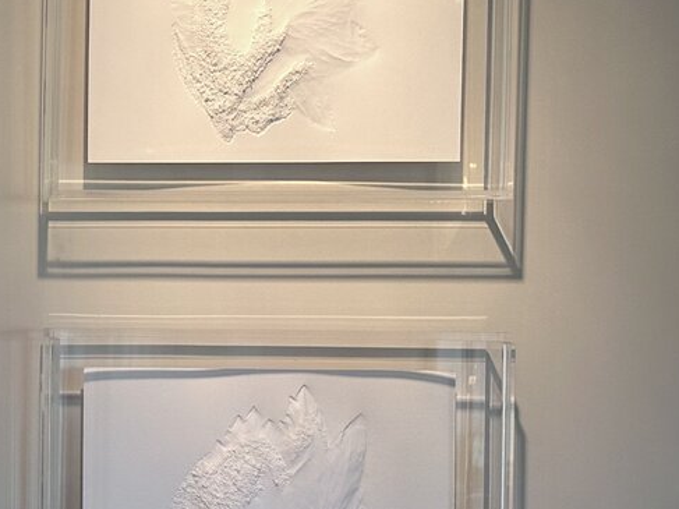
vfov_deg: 20.6
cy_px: 335
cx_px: -197
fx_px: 1392
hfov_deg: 24.1
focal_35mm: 71
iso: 125
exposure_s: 1/100
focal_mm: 6.86
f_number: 1.78
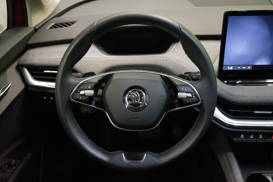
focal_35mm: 36
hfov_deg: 53.1
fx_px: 273
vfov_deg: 36.9
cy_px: 91
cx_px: 136
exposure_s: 1/80
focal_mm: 36
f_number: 4
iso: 6400
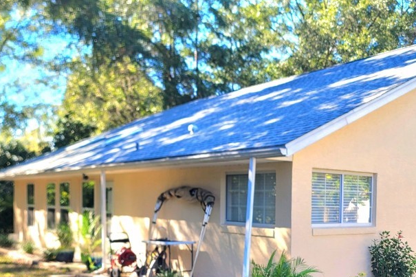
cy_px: 219
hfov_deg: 42.9
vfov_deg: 29.8
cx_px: 320
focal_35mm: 44
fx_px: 508
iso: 20
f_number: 1.8
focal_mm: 7
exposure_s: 1/135
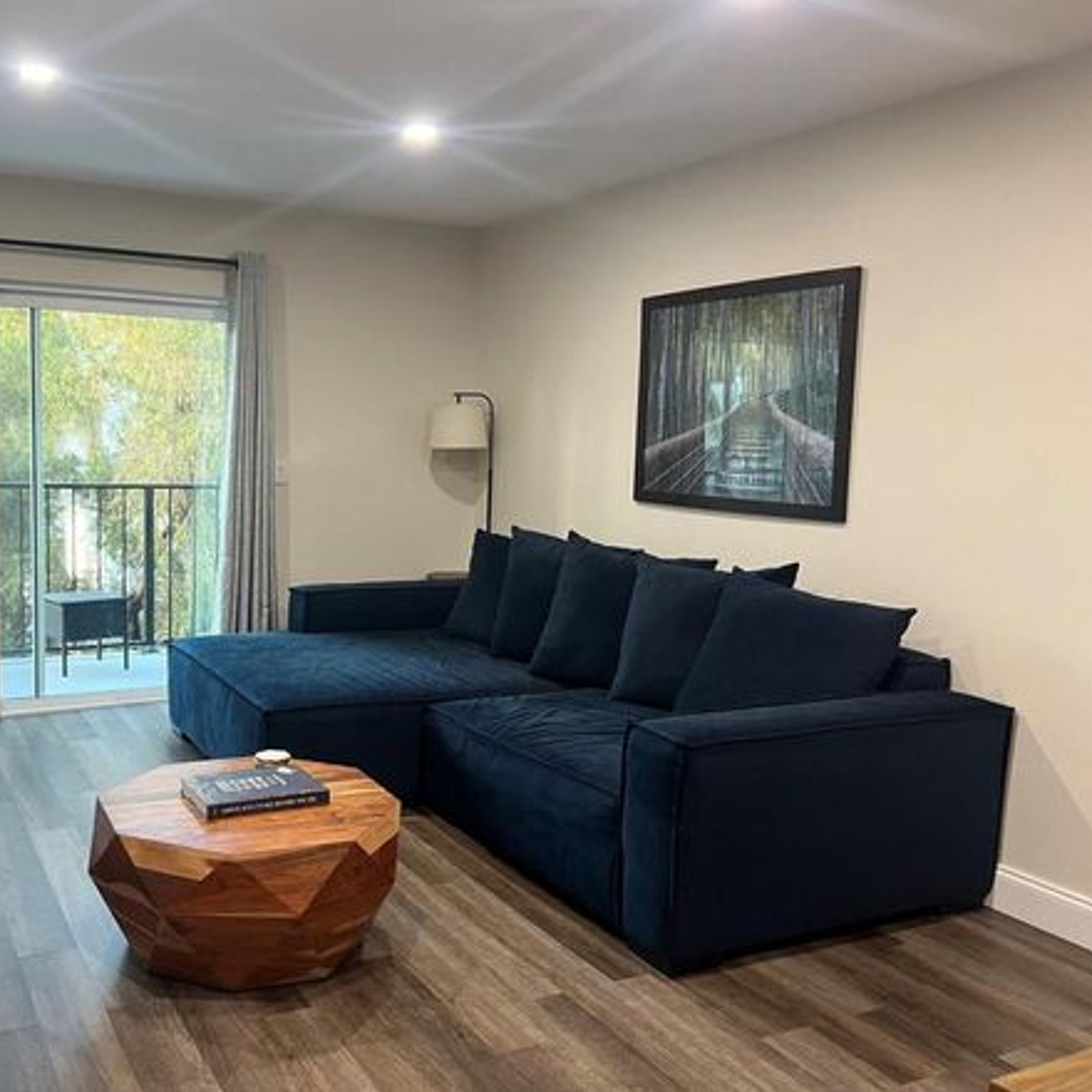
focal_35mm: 31
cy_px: 545
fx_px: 1106
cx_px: 357
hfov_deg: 51.5
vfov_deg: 52.5
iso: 160
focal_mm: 5.7
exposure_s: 1/60
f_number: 1.5
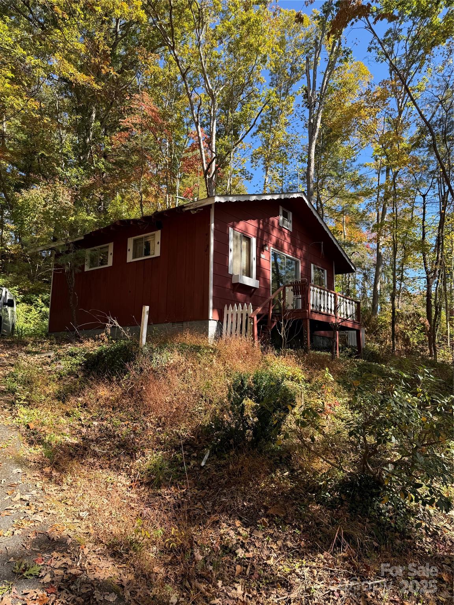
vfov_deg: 71.6
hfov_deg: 56.8
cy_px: 302
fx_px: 420
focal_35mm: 24
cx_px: 227
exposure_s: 1/822
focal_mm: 6.76
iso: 80
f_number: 1.78
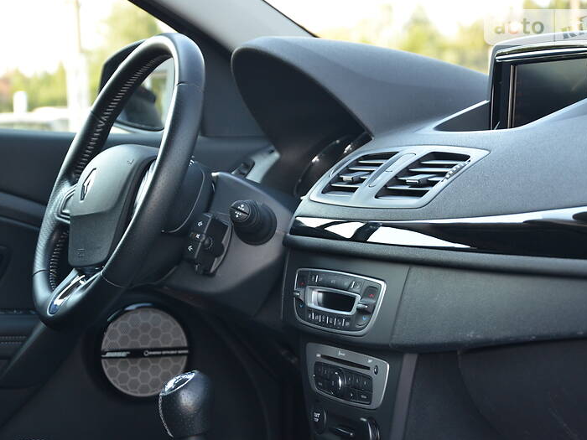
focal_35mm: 102
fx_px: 1730
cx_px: 282
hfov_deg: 19.3
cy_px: 221
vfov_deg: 14.5
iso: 800
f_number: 5.3
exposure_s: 1/60
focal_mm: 62
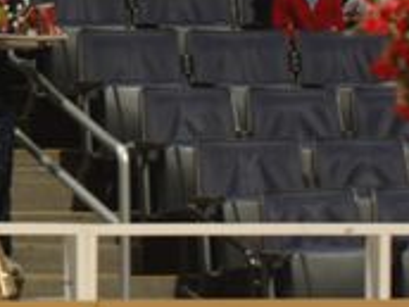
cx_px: -307
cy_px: -30
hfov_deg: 3.3
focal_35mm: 589
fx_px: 6959
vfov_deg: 2.5
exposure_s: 1/250
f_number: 5.6
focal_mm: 110
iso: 250
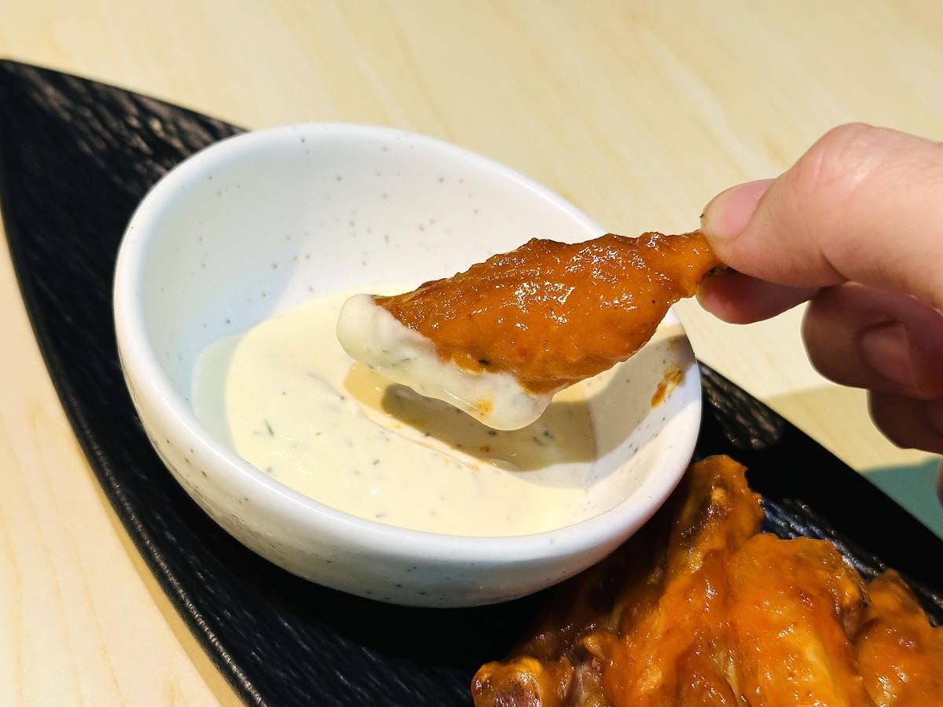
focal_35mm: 48
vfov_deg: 30.3
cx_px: 472
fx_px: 1308
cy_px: 354
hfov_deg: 39.7
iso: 320
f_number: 1.78
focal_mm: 6.86
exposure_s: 1/40
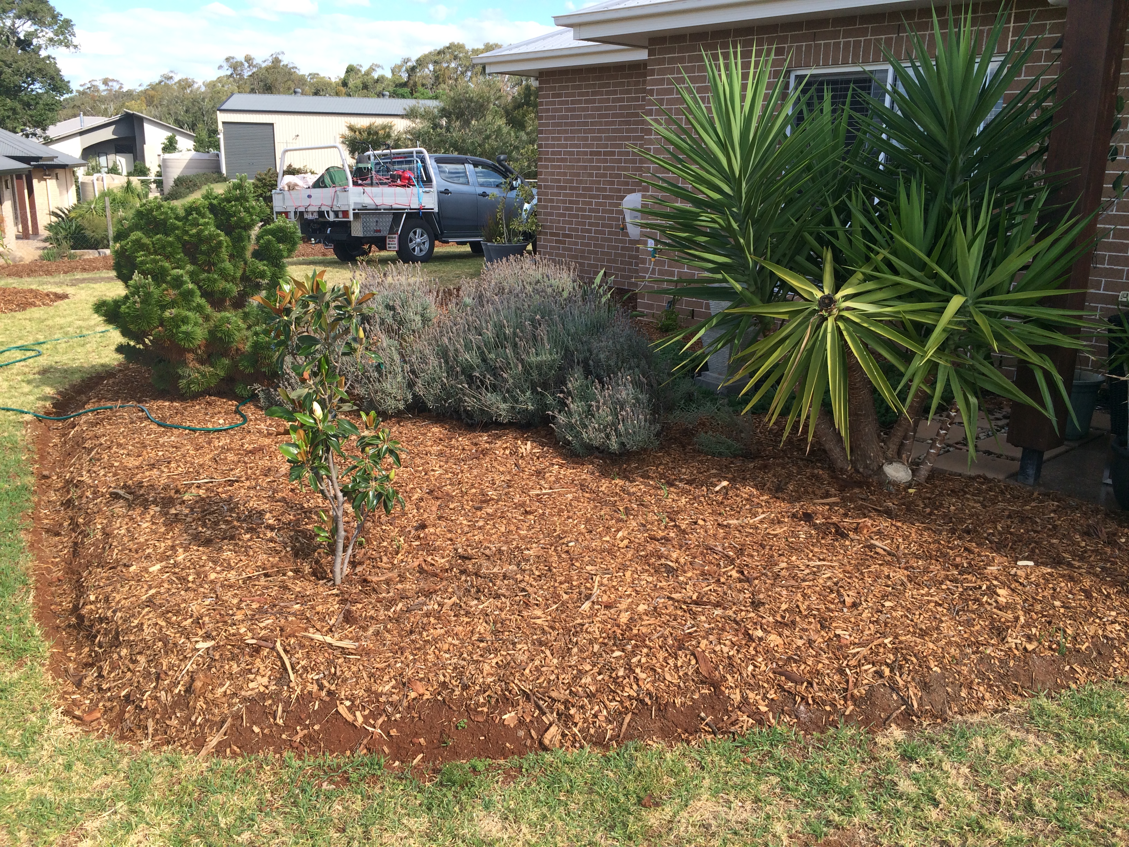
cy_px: 424
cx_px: 564
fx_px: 946
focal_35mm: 29
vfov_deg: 48.2
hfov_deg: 61.7
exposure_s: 1/789
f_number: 2.2
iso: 32
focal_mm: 4.15
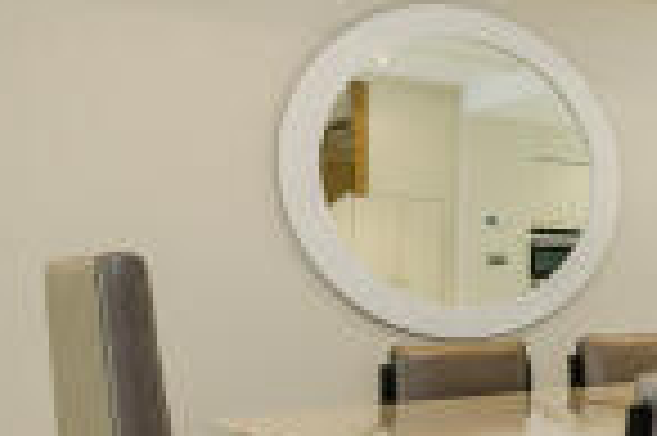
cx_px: 904
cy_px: 267
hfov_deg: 29.9
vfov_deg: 27.4
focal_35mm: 49
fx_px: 893
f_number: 9
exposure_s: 1/2.5
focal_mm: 10
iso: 125
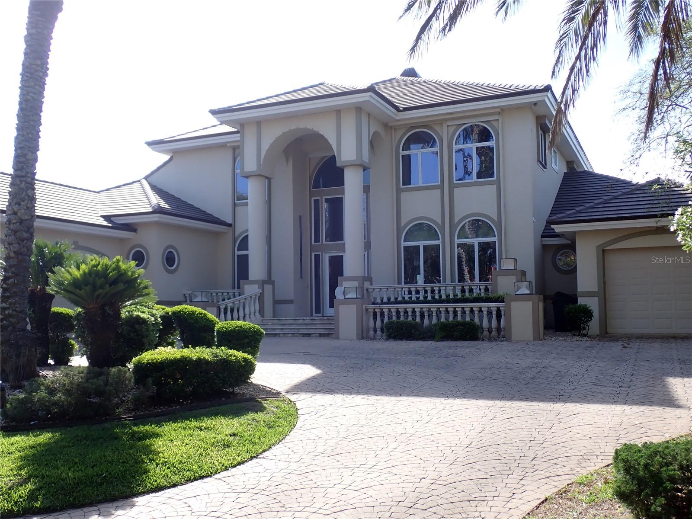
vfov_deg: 39.7
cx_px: 346
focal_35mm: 36
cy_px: 260
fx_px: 720
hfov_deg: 51.4
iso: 100
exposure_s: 1/400
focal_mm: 6.37
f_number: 3.5
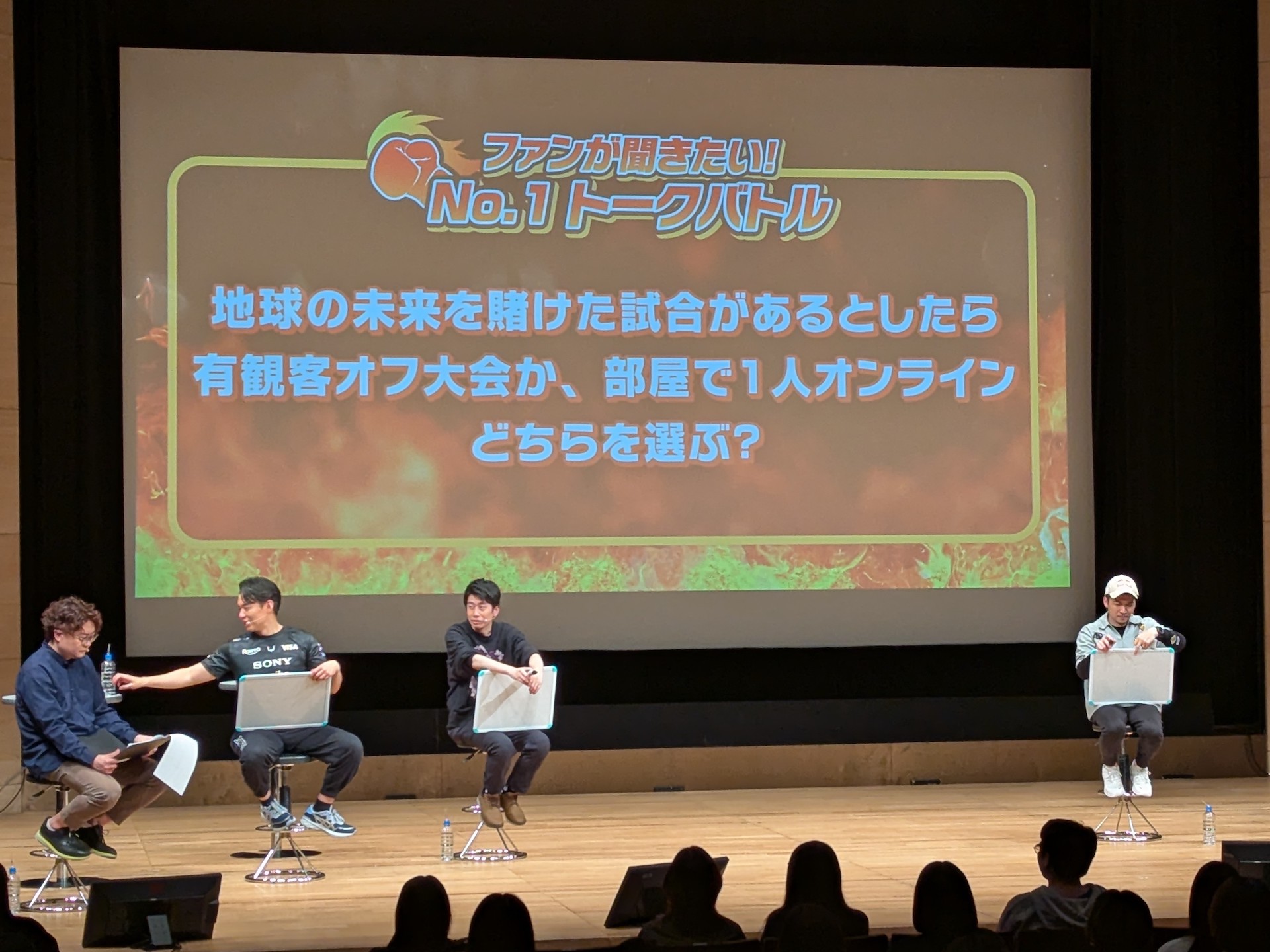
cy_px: 476
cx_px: 635
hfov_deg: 39.7
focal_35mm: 48
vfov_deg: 30.3
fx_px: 1761
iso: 107
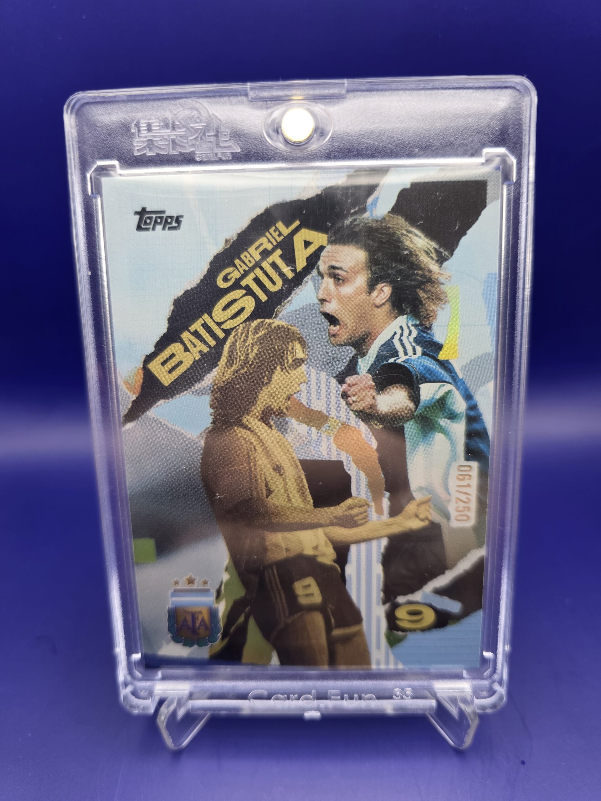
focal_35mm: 23
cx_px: 300
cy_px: 400
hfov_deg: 58.9
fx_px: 532
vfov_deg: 73.9
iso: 160
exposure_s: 1/58.1
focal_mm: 6.3
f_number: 1.7
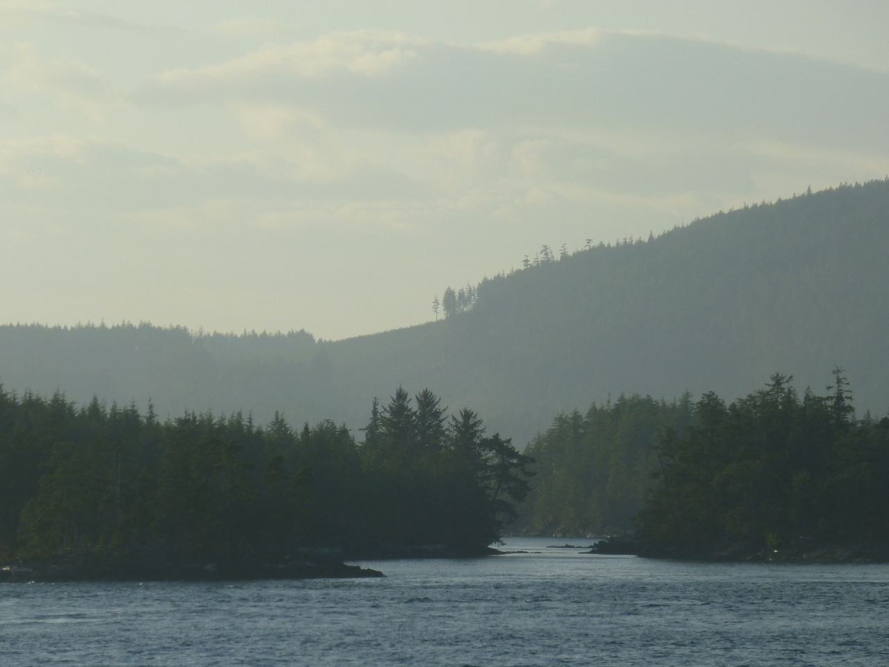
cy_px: 334
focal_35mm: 250
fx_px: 6420
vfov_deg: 5.9
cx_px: 444
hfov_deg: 7.9
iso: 80
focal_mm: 36
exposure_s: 1/320
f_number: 5.9
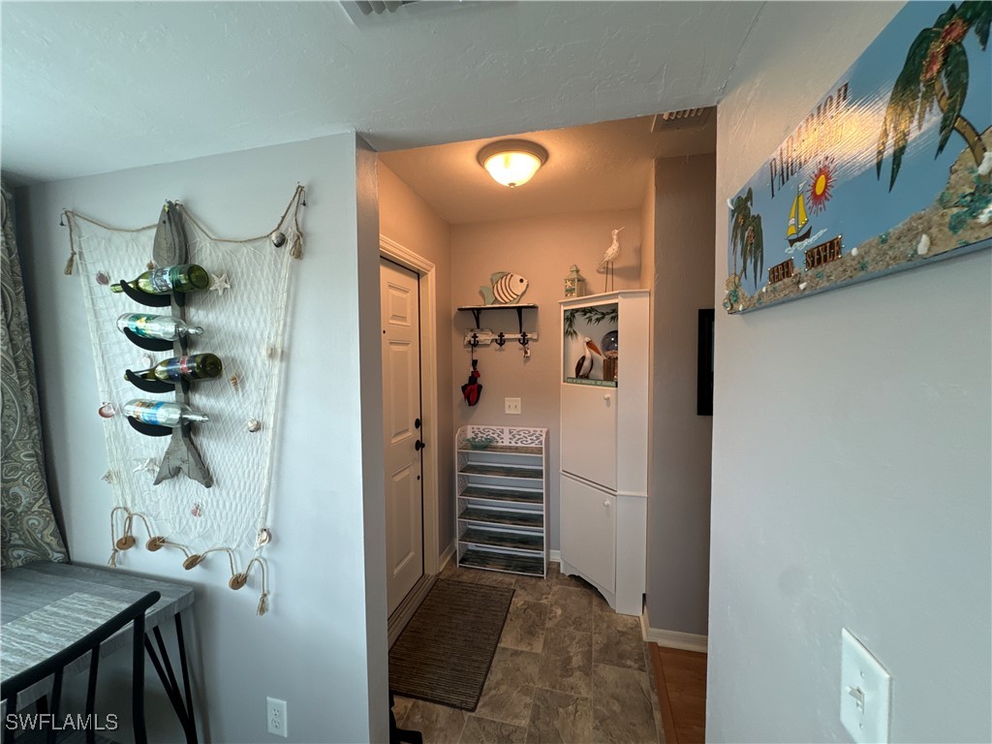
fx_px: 401
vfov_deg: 85.7
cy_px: 372
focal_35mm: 14
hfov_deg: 102.1
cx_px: 496
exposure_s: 1/60
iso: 100
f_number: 2.2
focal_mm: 2.22
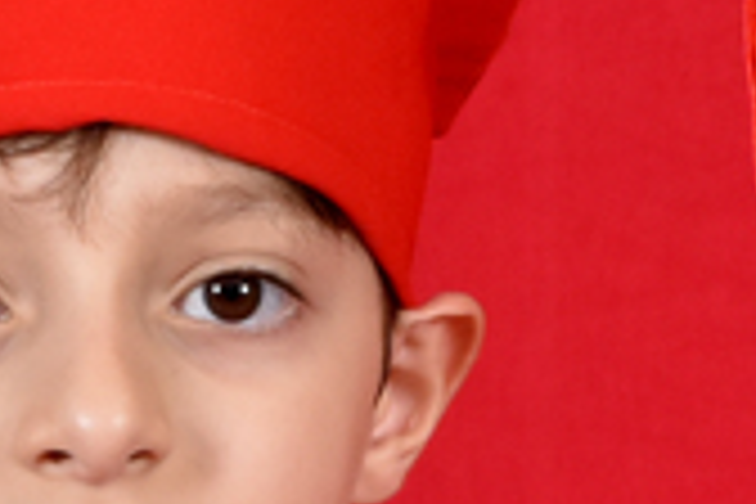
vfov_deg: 3.2
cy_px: 932
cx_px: -130
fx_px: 8987
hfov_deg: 4.8
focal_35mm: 428
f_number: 6.3
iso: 640
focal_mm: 40
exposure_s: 1/125
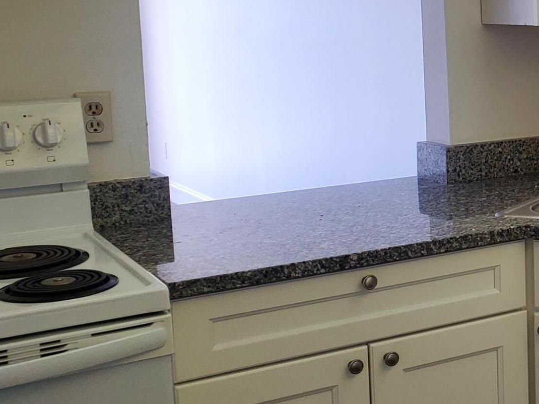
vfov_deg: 20.9
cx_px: 715
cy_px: 143
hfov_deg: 24.1
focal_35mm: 70
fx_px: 1090
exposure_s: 1/120
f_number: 2.4
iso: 160
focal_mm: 4.3
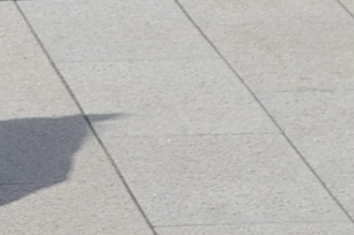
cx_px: -231
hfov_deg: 4.9
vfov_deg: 3.2
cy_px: -405
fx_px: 4128
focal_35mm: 420
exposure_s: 1/320
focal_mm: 40
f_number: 9
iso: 100
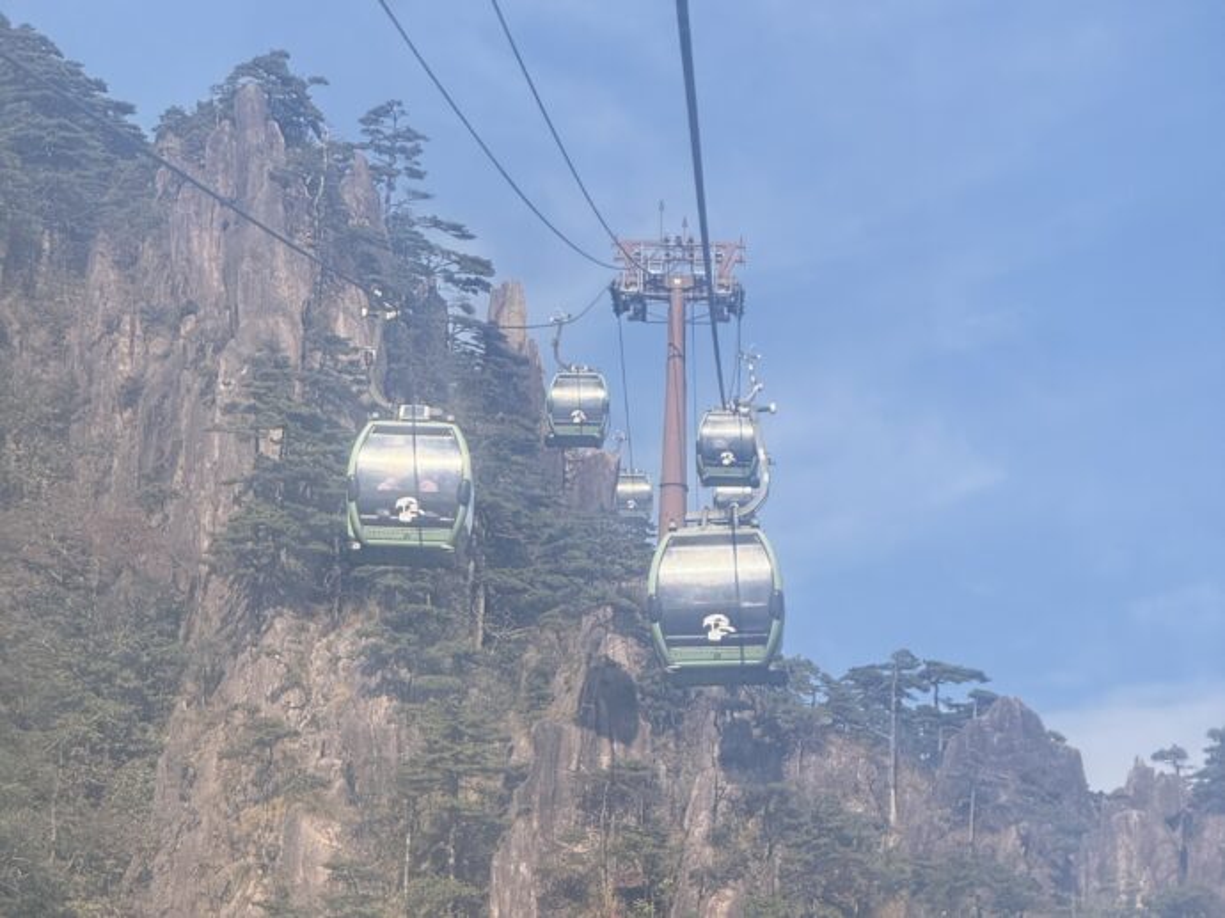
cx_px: 612
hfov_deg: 16.4
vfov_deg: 12.3
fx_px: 4245
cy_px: 459
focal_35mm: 120
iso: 64
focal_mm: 15.66
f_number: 2.8
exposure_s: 1/721
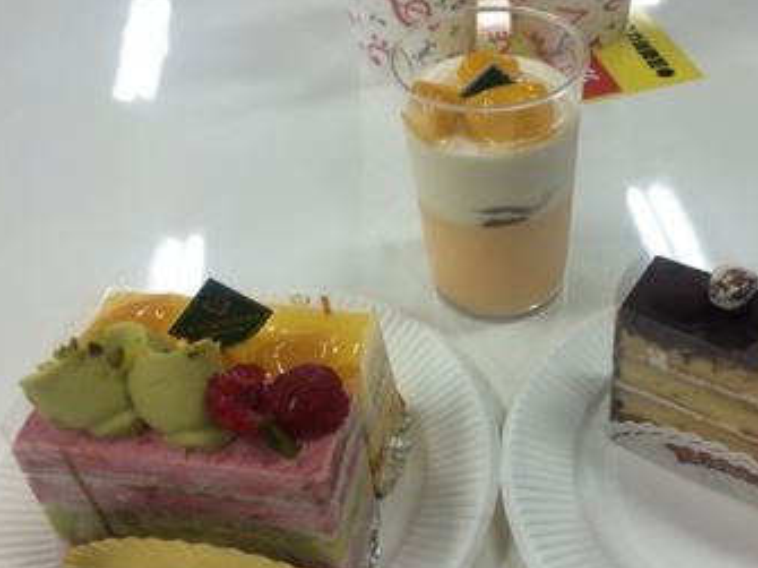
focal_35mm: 39
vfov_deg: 36.7
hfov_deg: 47.2
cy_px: 342
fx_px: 854
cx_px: 496
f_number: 2.2
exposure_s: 1/60
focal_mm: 4.15
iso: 40
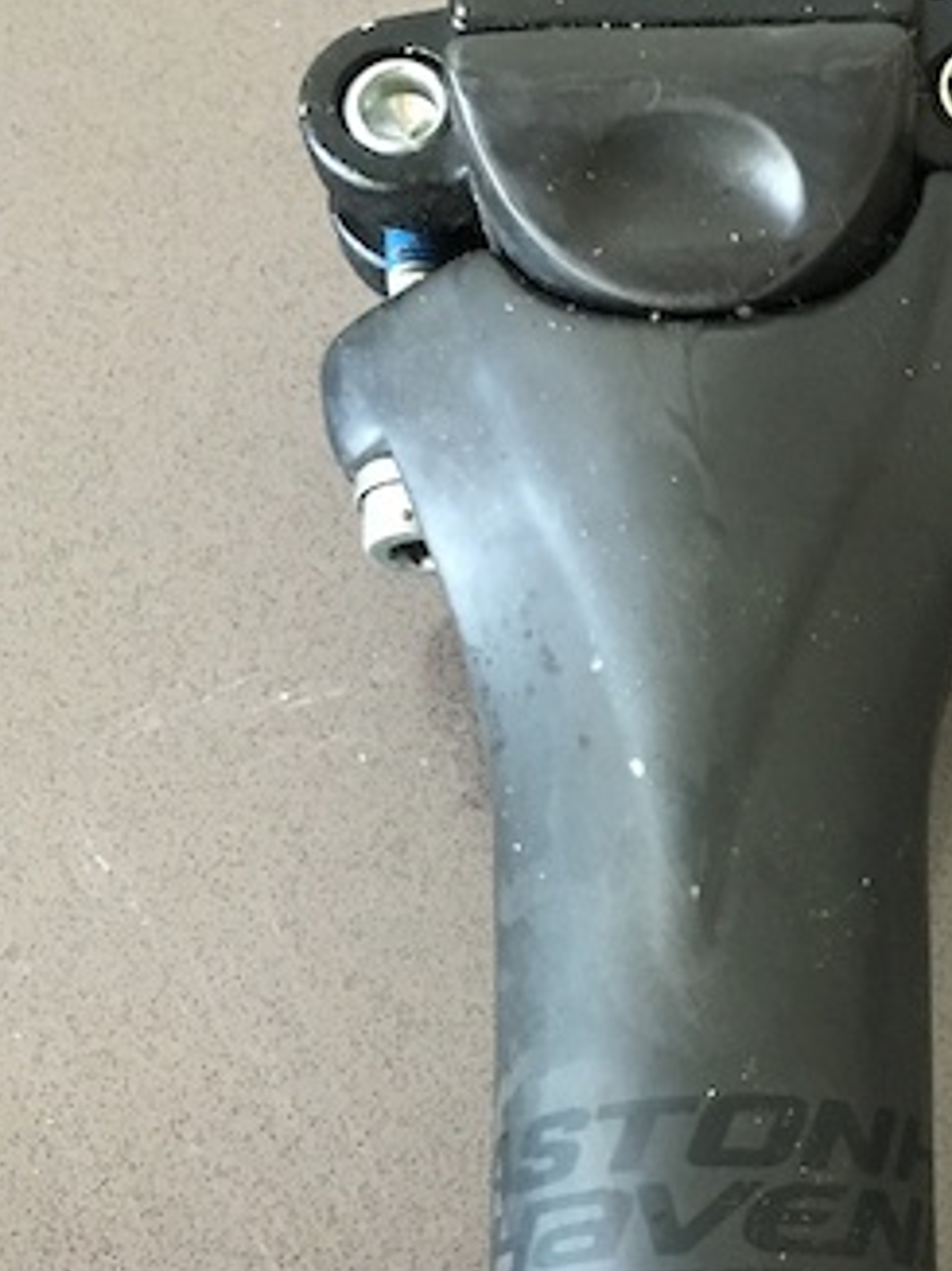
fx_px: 2605
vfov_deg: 27.1
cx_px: 894
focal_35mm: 71
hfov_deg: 20.2
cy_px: 941
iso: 200
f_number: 2.2
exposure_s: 1/25
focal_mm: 4.15
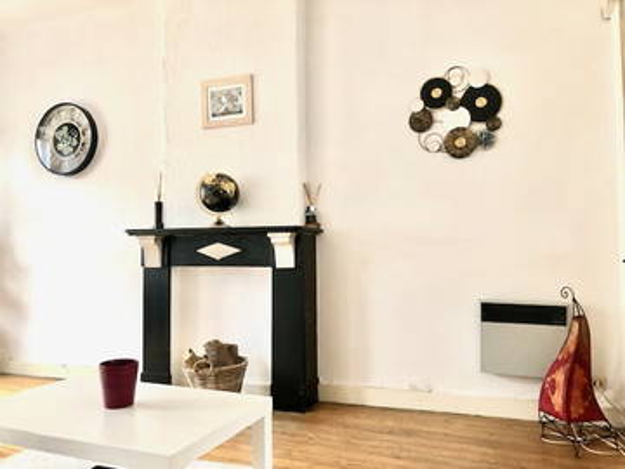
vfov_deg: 49.7
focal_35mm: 28
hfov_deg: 63.4
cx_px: 312
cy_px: 234
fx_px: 506
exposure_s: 1/17
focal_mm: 3.99
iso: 40
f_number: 1.8
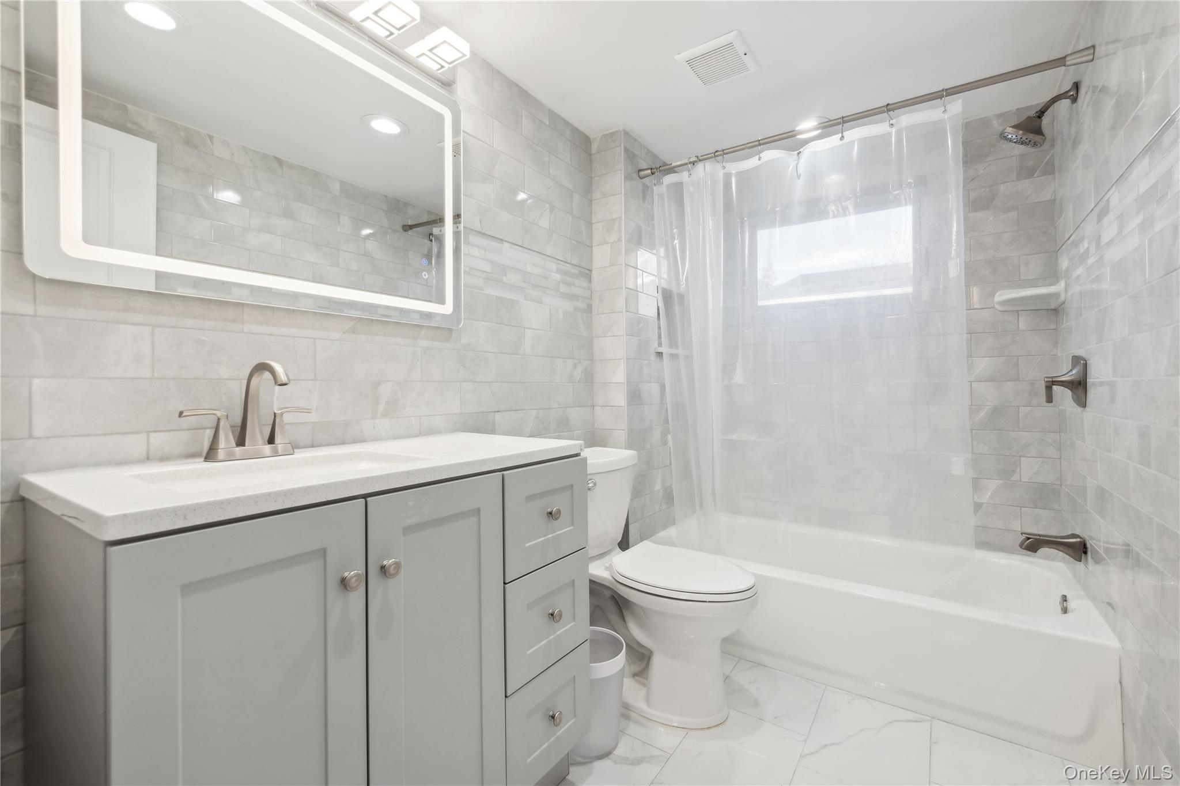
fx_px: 492
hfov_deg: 100.4
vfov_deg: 77.3
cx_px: 590
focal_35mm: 15
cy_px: 393
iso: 400
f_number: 11
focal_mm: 15
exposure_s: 1/30
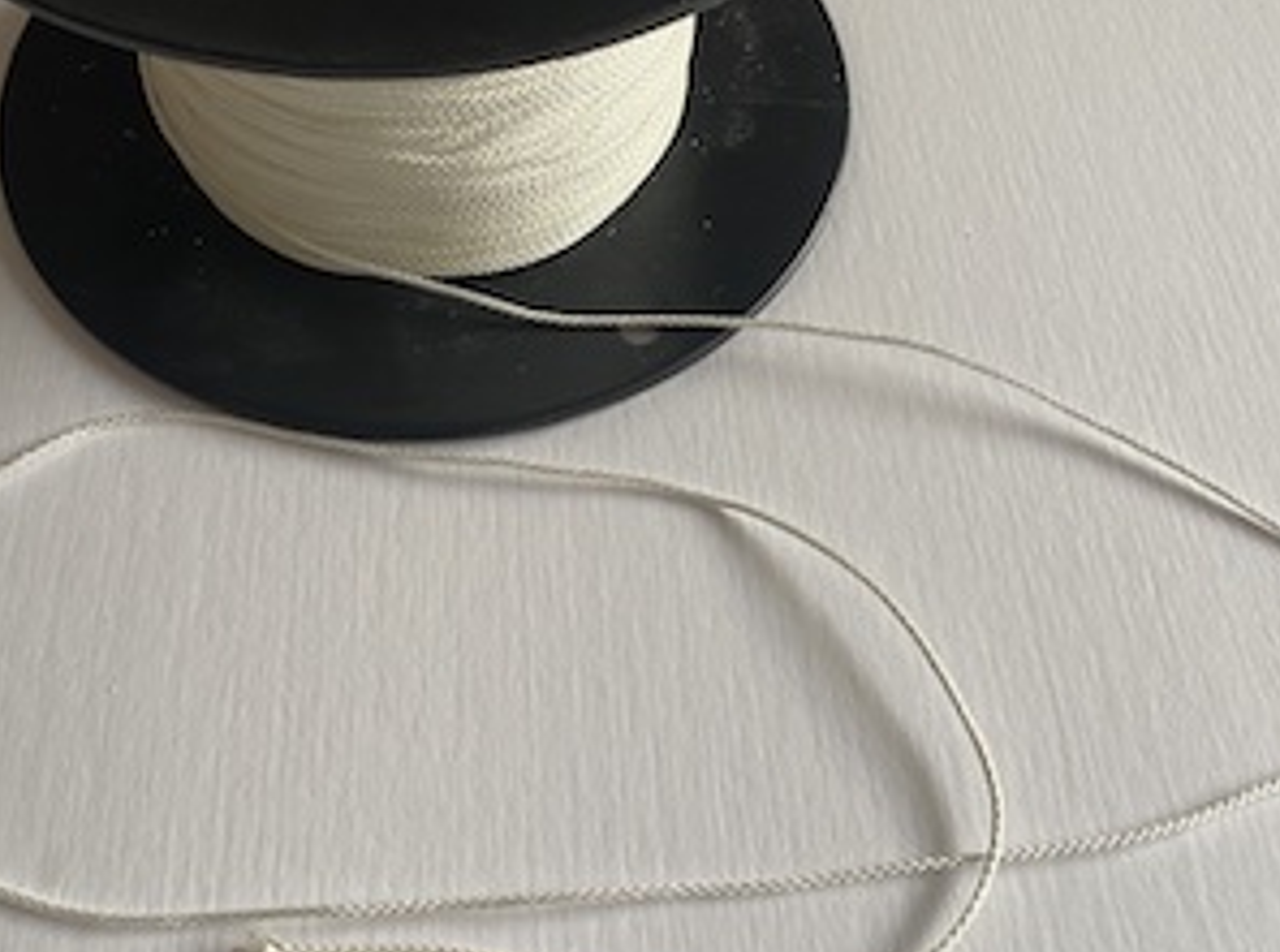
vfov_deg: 40.4
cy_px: 409
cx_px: 612
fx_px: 1291
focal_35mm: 35
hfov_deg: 52.7
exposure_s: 1/95
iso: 125
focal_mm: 4.25
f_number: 1.8
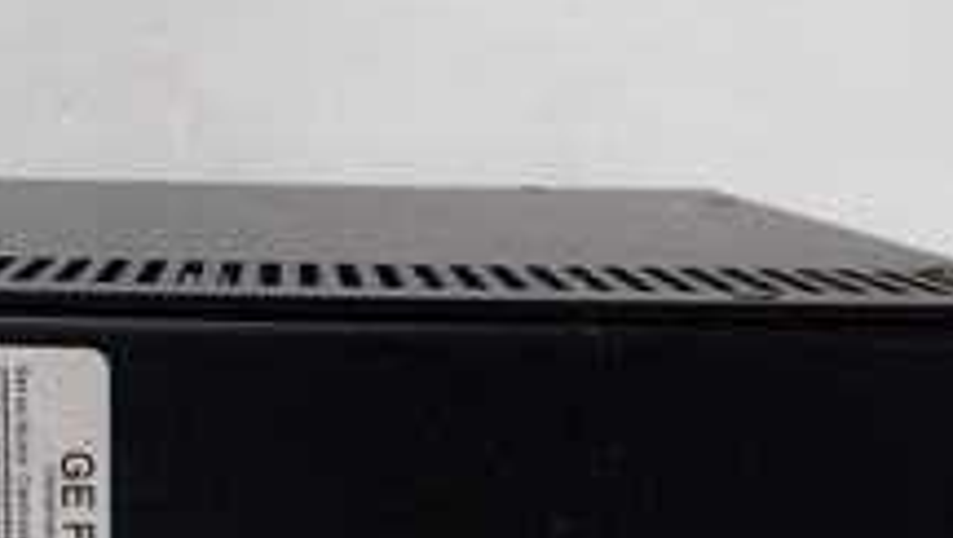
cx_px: 247
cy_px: 598
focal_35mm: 68
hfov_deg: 30.5
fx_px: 1720
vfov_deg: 17.2
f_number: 2
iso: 199
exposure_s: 1/33
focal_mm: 3.79
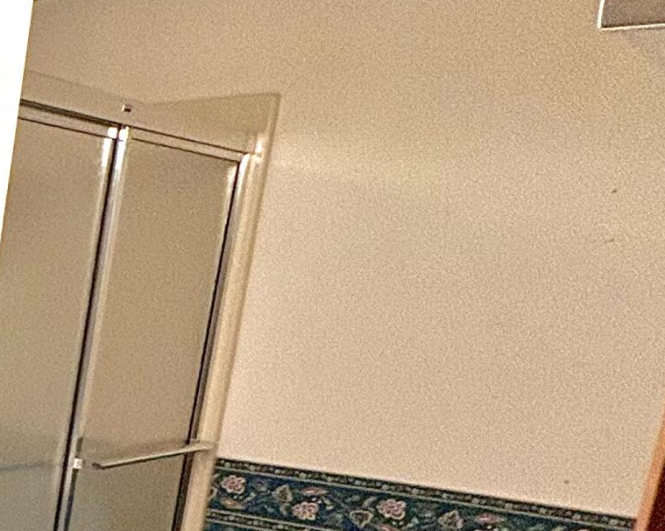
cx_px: -624
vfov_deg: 27.3
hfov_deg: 20.1
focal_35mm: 54
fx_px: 1063
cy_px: 458
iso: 160
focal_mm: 2.22
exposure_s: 1/60
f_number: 2.2
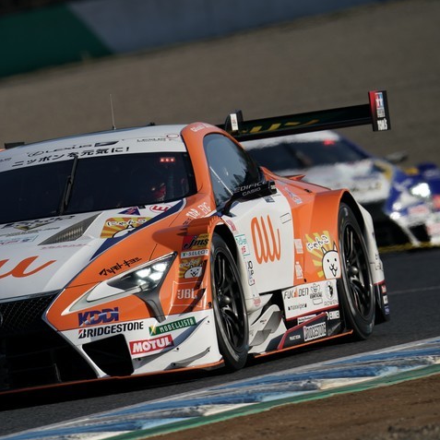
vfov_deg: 2.3
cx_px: 109
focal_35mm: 769
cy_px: 220
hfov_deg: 2.3
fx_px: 11059
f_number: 9
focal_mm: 600
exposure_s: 1/800
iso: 200
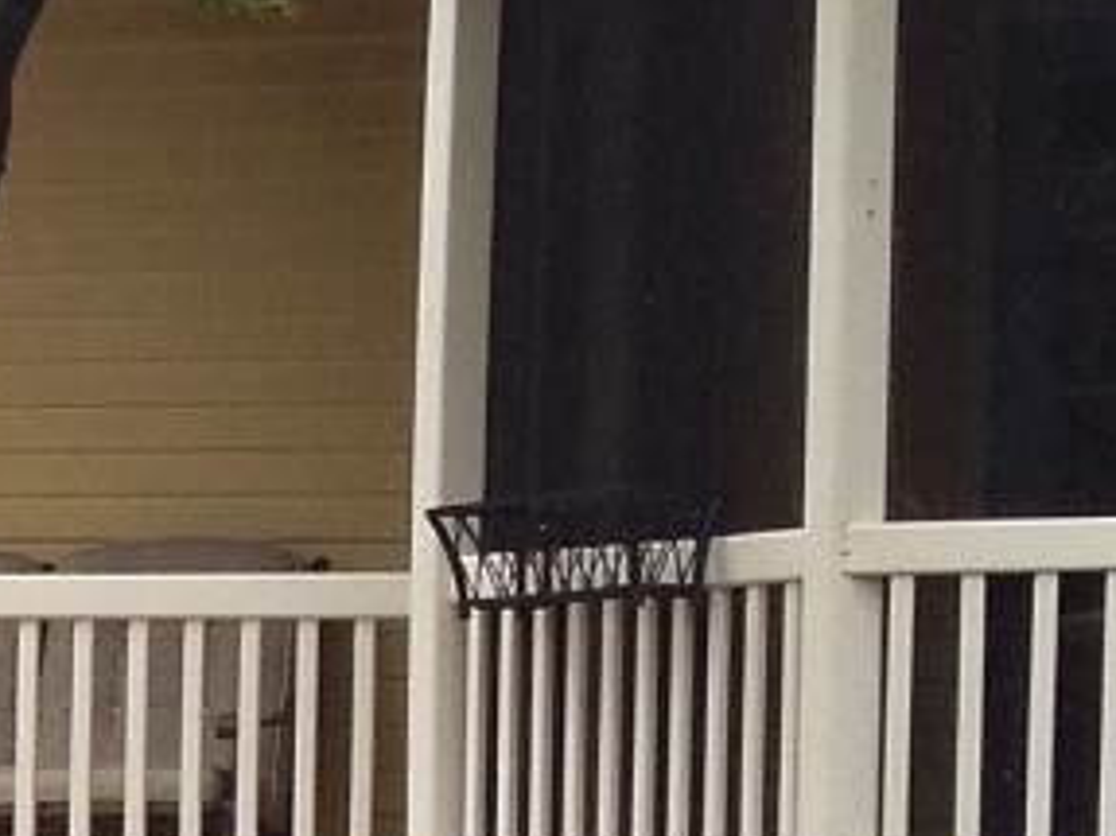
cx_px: -1077
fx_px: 7863
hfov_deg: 7.8
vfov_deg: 6.1
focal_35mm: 244
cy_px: 887
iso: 64
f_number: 2.4
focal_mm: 4.28
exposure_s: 1/120
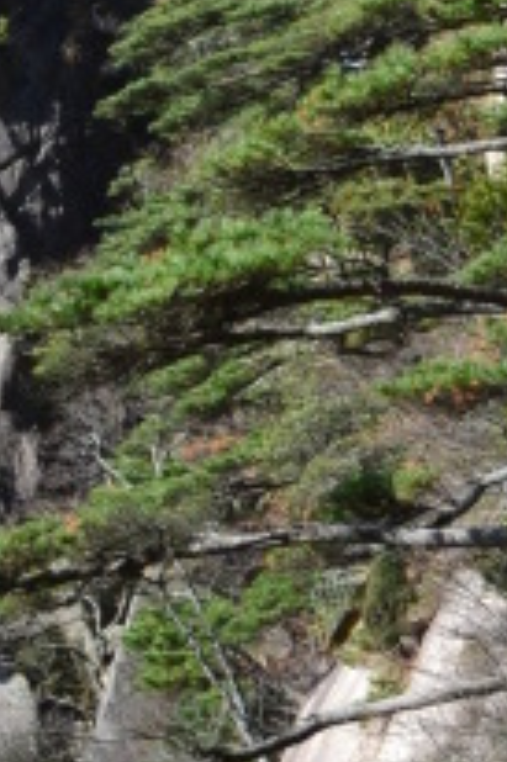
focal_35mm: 216
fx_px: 4581
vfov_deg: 8.9
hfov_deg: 6.2
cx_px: -368
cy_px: -821
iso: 400
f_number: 10
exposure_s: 1/200
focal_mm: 29
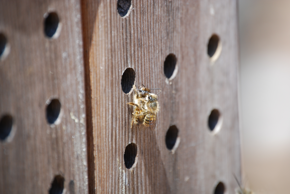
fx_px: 2420
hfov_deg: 6.9
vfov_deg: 4.6
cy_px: 97
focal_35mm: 300
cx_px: 145
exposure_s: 1/125
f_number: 6.3
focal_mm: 200
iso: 200
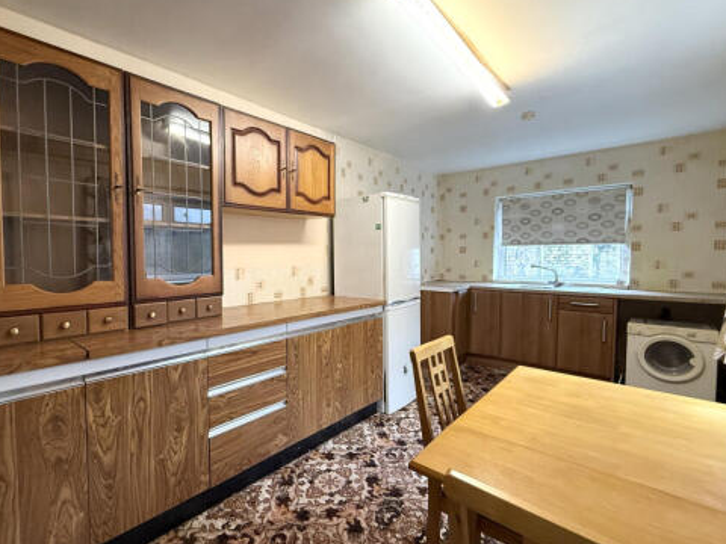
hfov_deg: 90.2
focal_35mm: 17
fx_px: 357
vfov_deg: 74.7
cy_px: 273
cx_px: 303
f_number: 2.2
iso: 320
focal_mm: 2.22
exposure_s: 1/100
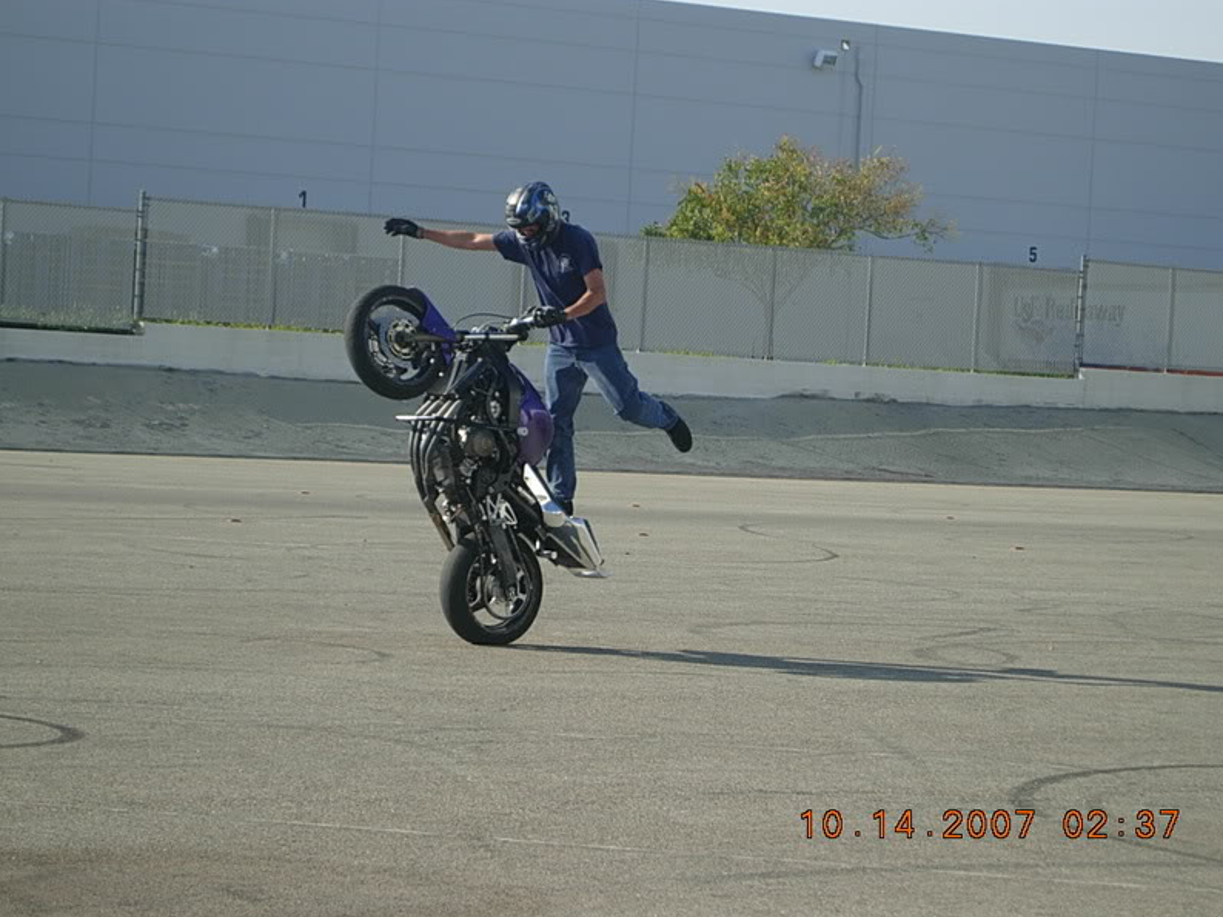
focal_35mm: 127
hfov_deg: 15.5
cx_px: 615
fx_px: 4486
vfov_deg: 11.7
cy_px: 459
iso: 50
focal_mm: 26.3
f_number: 5.3
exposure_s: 1/287
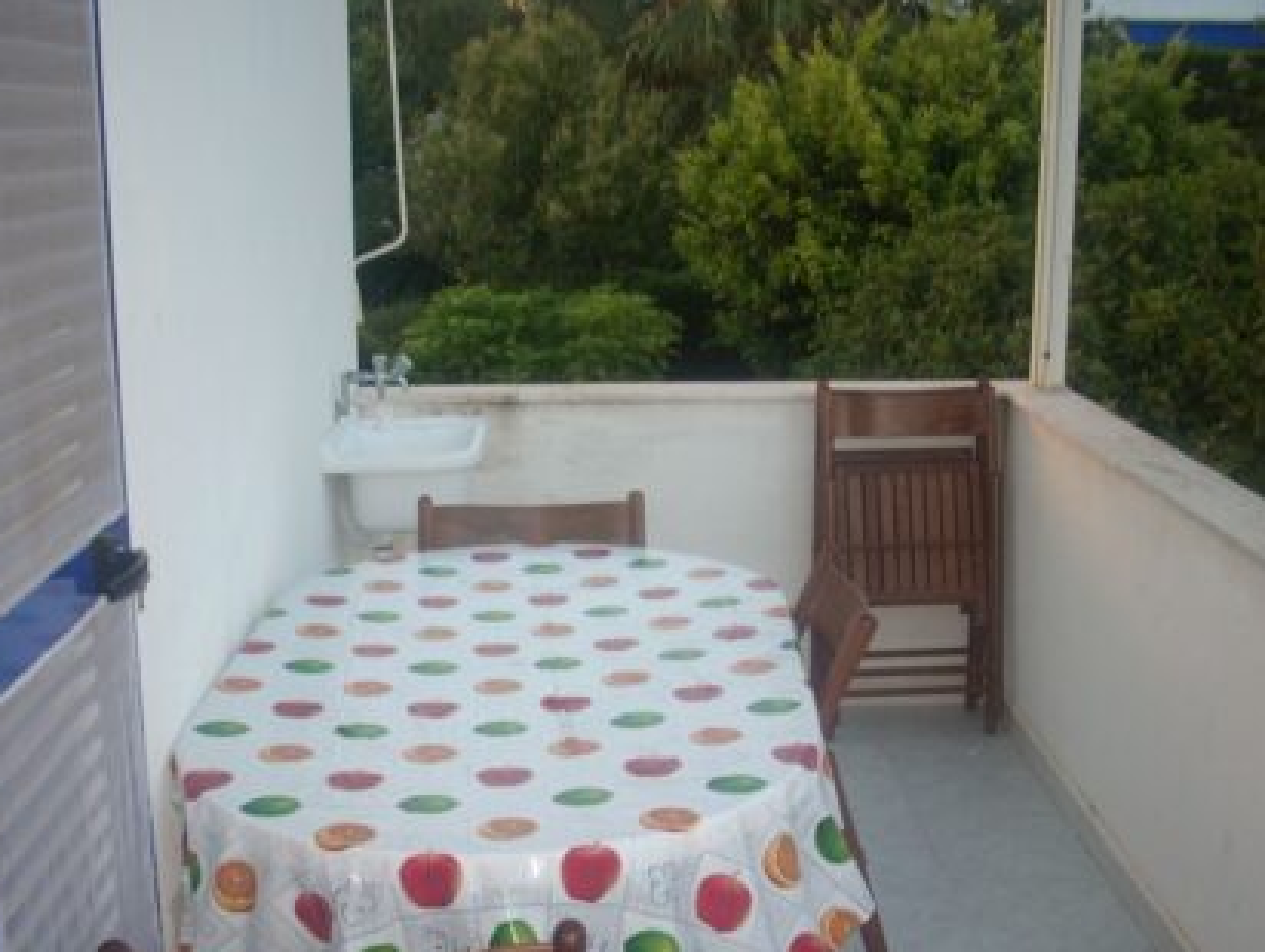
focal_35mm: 46
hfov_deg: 41.2
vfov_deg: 31.5
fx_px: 1683
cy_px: 536
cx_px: 639
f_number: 2.8
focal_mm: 6.2
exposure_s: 1/30
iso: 100
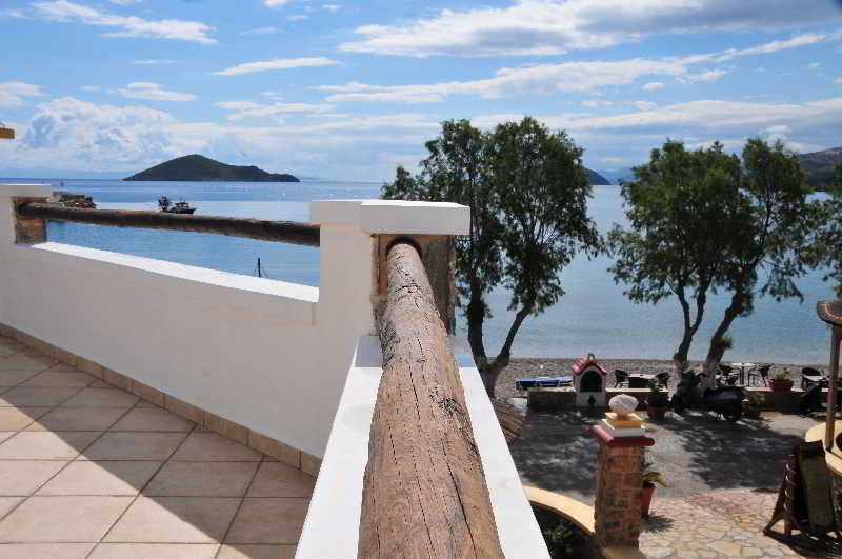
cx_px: 421
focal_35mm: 38
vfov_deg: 35.4
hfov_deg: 51.3
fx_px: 876
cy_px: 280
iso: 200
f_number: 25
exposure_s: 1/200
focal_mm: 25
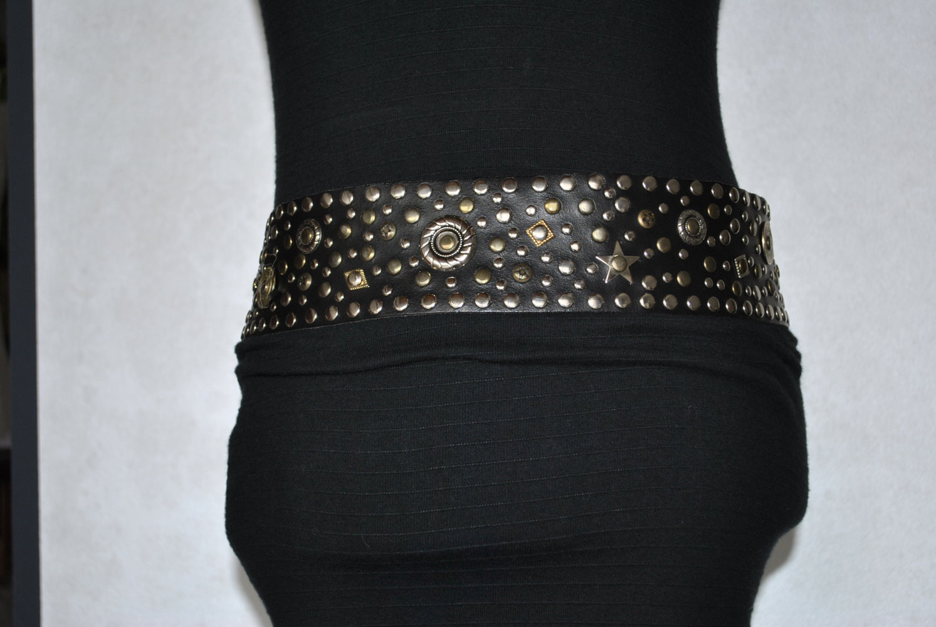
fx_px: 1250
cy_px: 314
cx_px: 468
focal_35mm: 48
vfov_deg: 28.2
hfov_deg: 41.1
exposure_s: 1/60
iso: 200
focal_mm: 32
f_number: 4.8
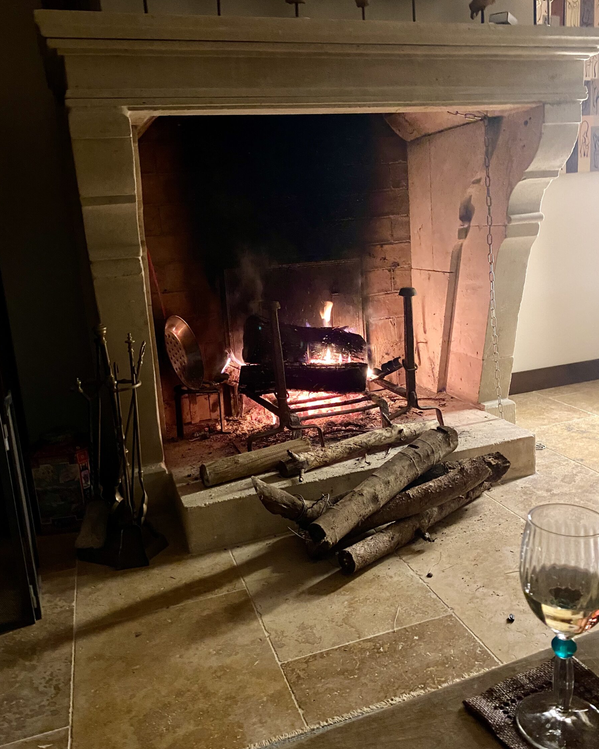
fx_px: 643
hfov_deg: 50.0
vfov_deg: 60.4
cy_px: 350
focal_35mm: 29
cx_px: 313
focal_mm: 4.25
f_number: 1.8
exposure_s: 1/30
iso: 1000
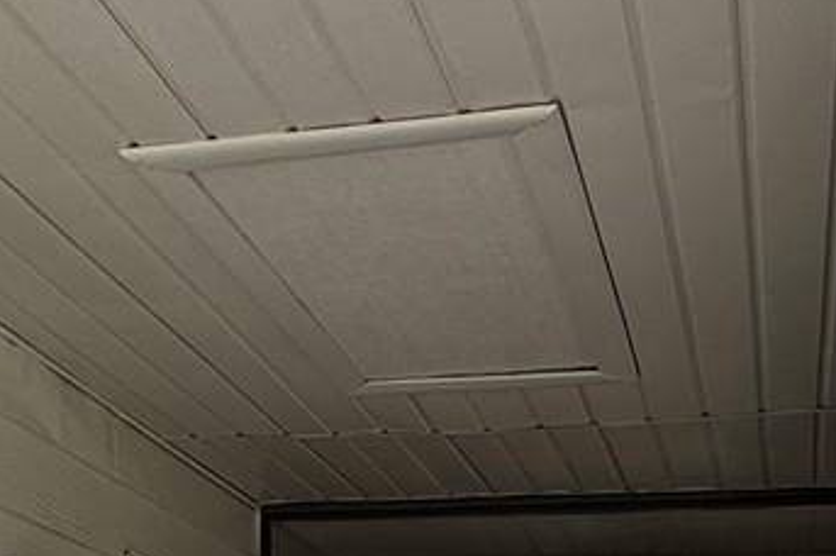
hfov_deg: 29.5
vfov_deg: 17.1
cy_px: 939
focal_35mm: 68
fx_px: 1578
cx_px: 290
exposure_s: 1/235
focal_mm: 2.22
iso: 50
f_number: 2.2
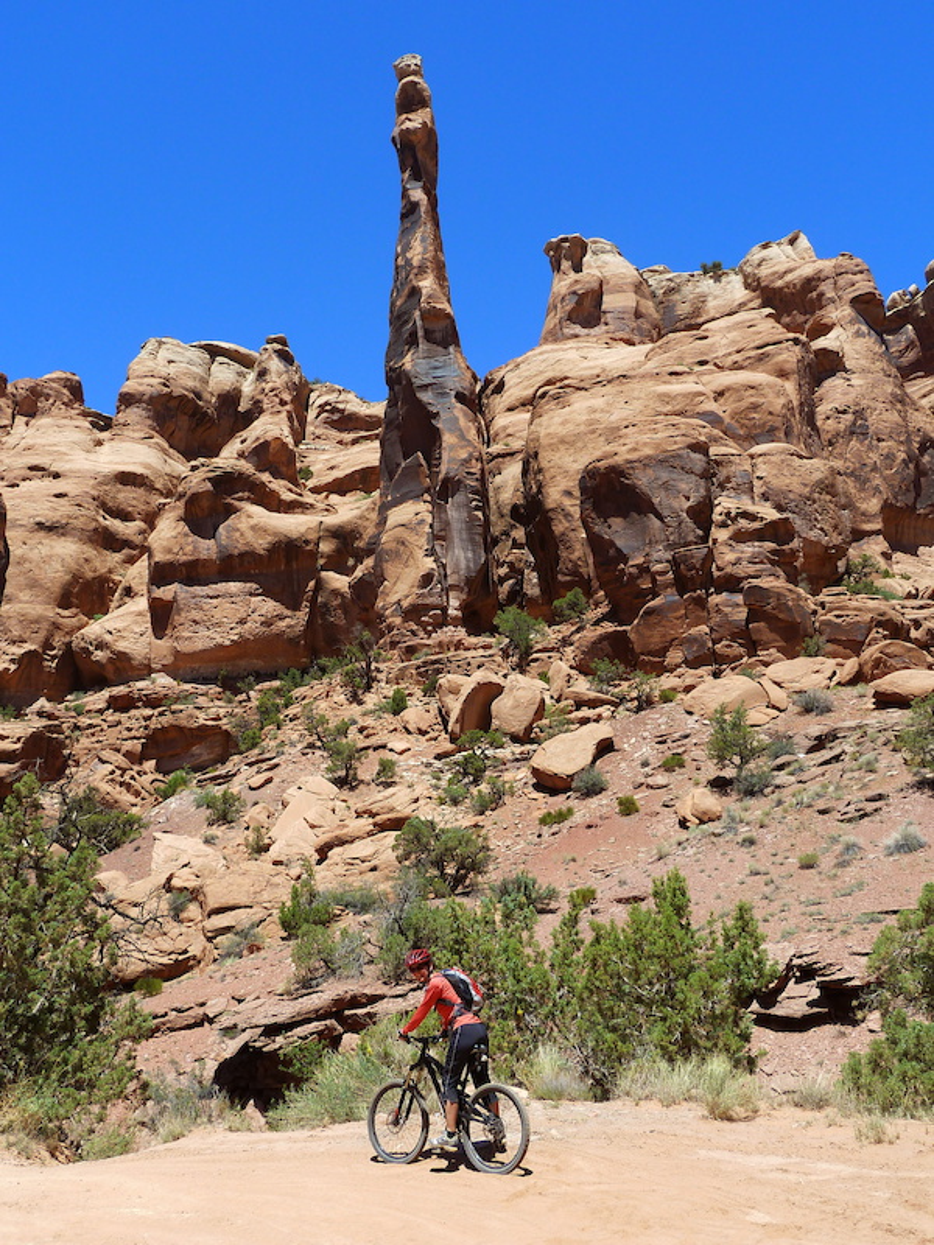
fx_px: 1079
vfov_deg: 60.0
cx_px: 467
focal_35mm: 30
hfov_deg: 46.8
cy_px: 622
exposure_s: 1/500
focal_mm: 5
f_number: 4.5
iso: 80
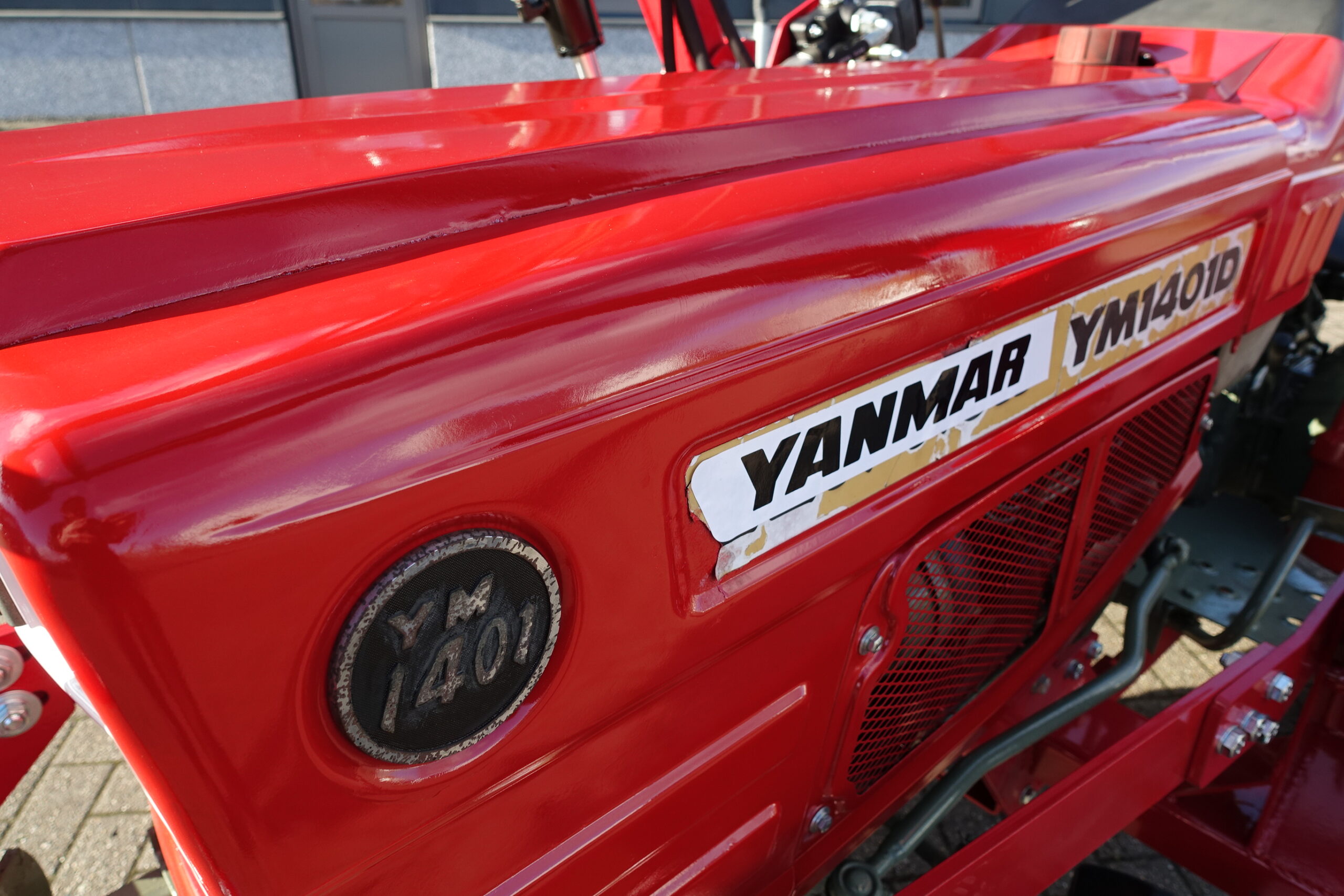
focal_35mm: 24
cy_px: 448
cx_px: 672
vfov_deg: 53.1
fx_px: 896
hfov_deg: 73.7
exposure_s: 1/200
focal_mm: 8.8
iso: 125
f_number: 4
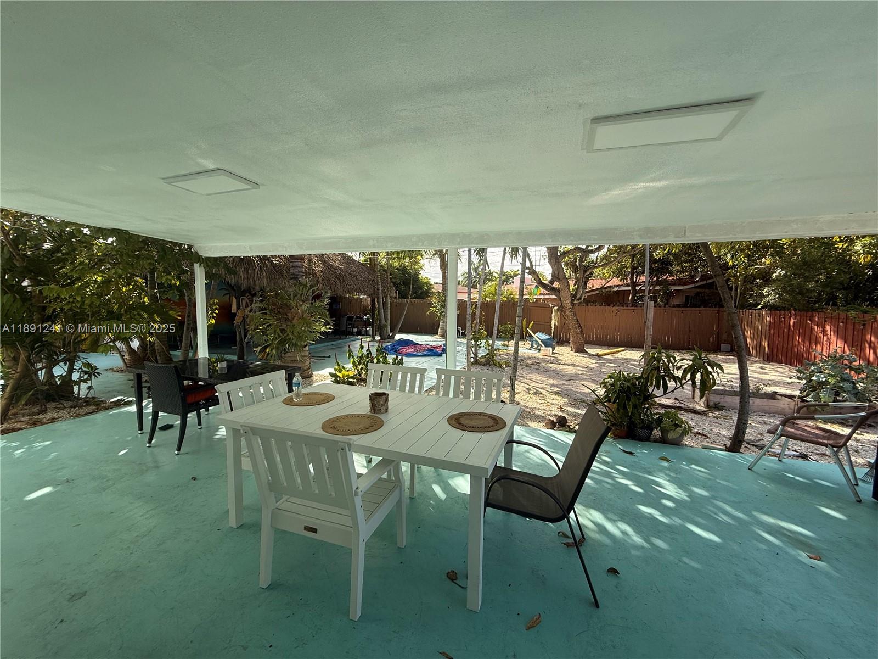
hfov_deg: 102.1
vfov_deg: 85.7
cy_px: 330
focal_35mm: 14
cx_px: 439
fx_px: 355
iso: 64
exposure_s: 1/820
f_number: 2.2
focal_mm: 2.22
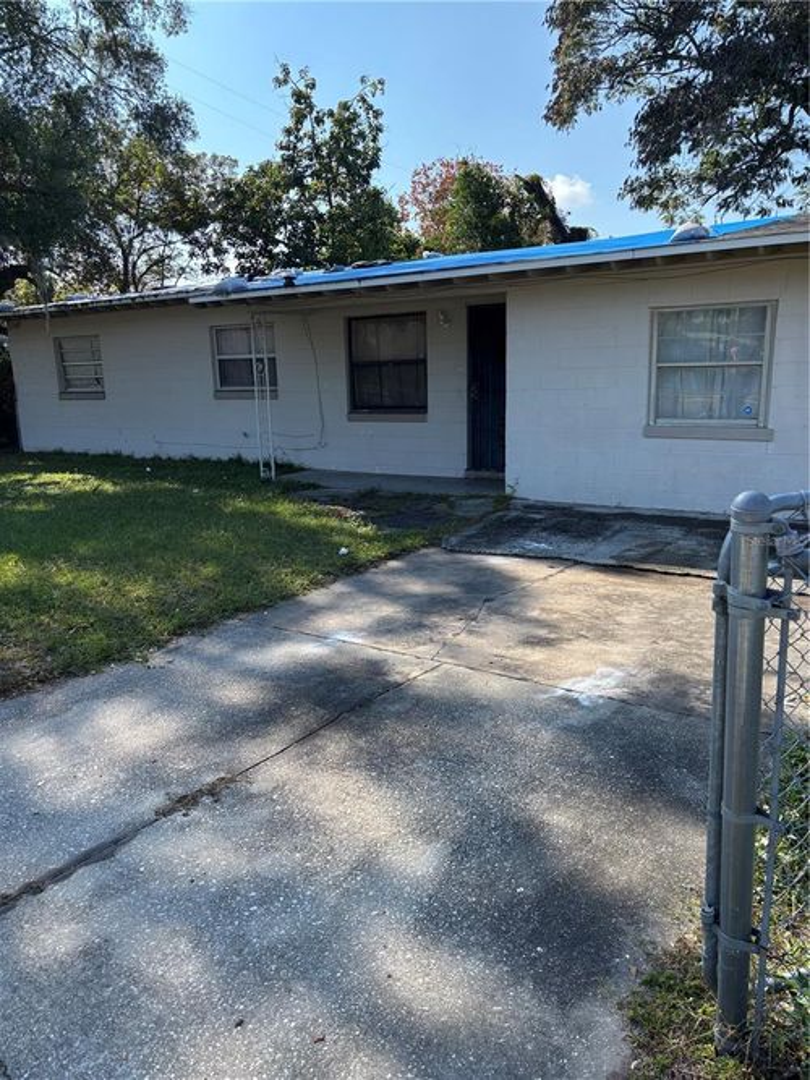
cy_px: 540
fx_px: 811
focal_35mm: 26
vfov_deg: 67.3
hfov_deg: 53.0
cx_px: 405
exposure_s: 1/1437
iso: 50
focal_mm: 5.96
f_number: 1.6
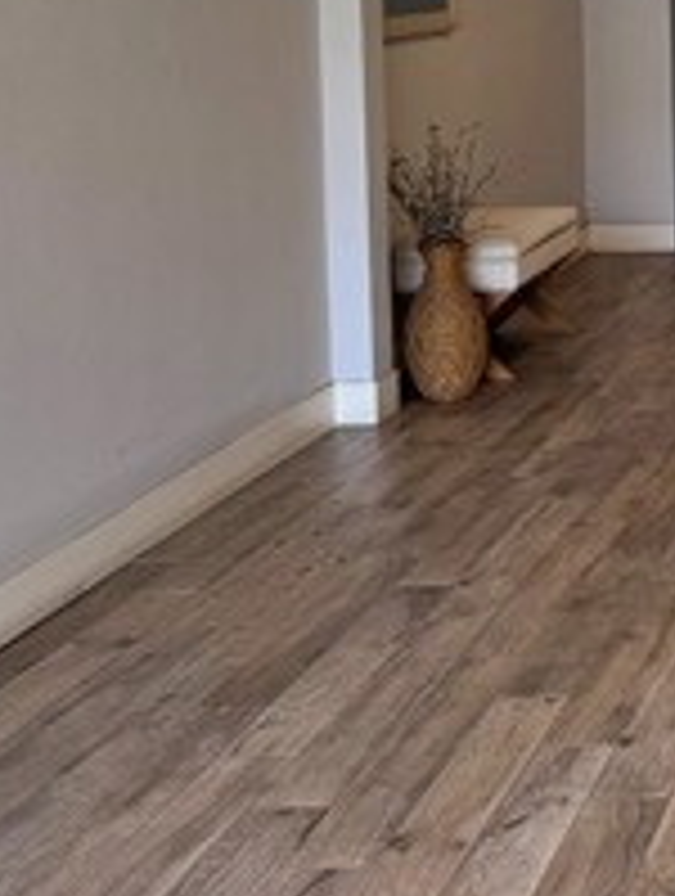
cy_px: 77
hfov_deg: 16.6
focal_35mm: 77
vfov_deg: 24.5
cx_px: 1138
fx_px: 1996
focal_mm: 6.76
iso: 80
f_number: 1.78
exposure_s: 1/120
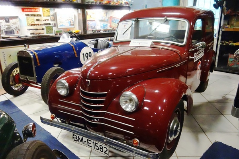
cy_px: 80
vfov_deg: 45.0
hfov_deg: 63.7
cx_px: 120
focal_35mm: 29
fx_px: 193
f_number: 2
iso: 3200
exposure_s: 1/160
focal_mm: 10.77
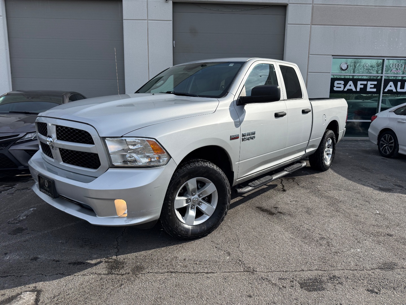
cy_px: 152
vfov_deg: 56.8
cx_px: 203
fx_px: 281
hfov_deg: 71.6
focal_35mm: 24
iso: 125
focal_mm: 6.76
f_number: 1.78
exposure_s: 1/8130
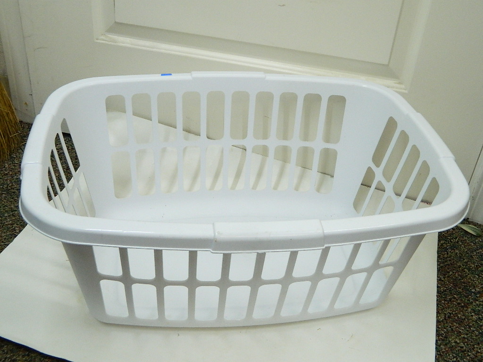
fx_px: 572
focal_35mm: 41
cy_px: 181
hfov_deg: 45.8
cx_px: 242
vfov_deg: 35.1
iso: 400
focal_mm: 7.3
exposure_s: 1/100
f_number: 3.5
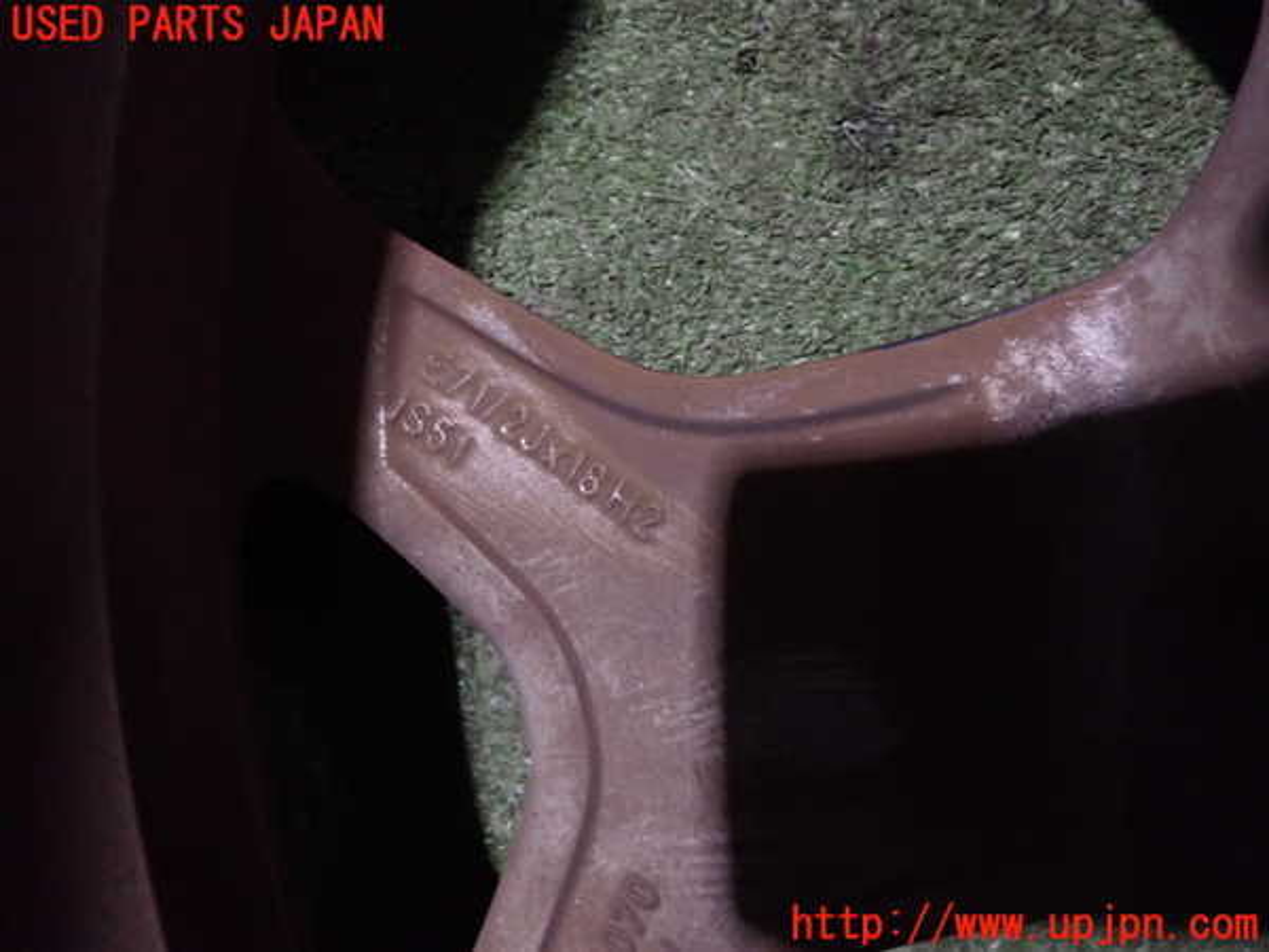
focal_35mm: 30
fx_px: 1100
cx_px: 634
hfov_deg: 60.0
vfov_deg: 46.8
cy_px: 476
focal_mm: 5.4
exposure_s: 1/30
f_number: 2.3
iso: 800
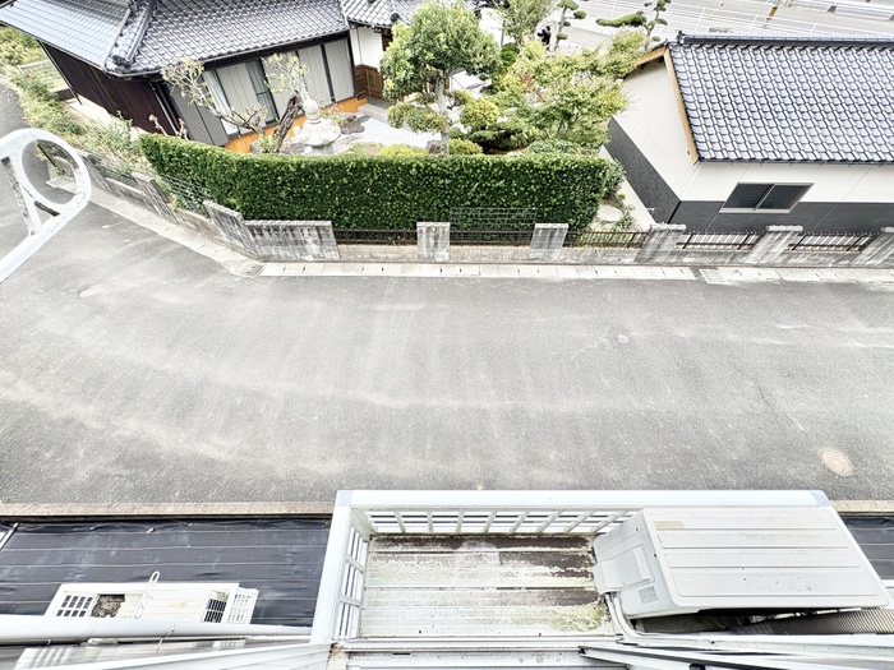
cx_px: 447
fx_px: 362
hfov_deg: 102.1
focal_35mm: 14
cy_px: 335
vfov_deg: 85.7
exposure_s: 1/152
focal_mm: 2.22
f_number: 2.2
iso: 40
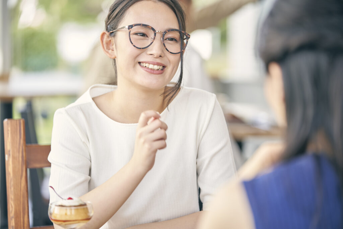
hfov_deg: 15.9
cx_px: 172
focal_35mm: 129
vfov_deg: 10.6
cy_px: 114
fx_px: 1229
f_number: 2.8
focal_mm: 129
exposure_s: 1/200
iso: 400
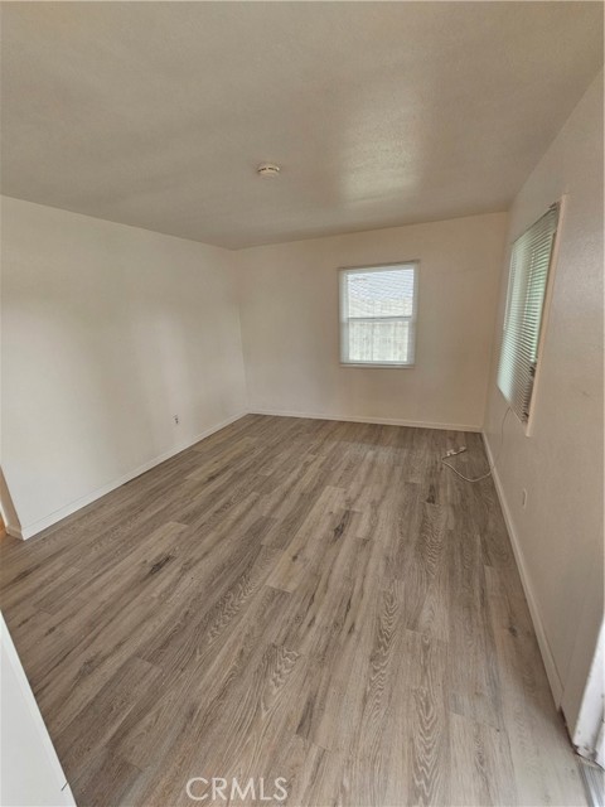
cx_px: 302
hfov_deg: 89.9
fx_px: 303
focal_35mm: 13
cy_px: 404
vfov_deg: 106.2
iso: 160
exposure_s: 1/60
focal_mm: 2.2
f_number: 2.2
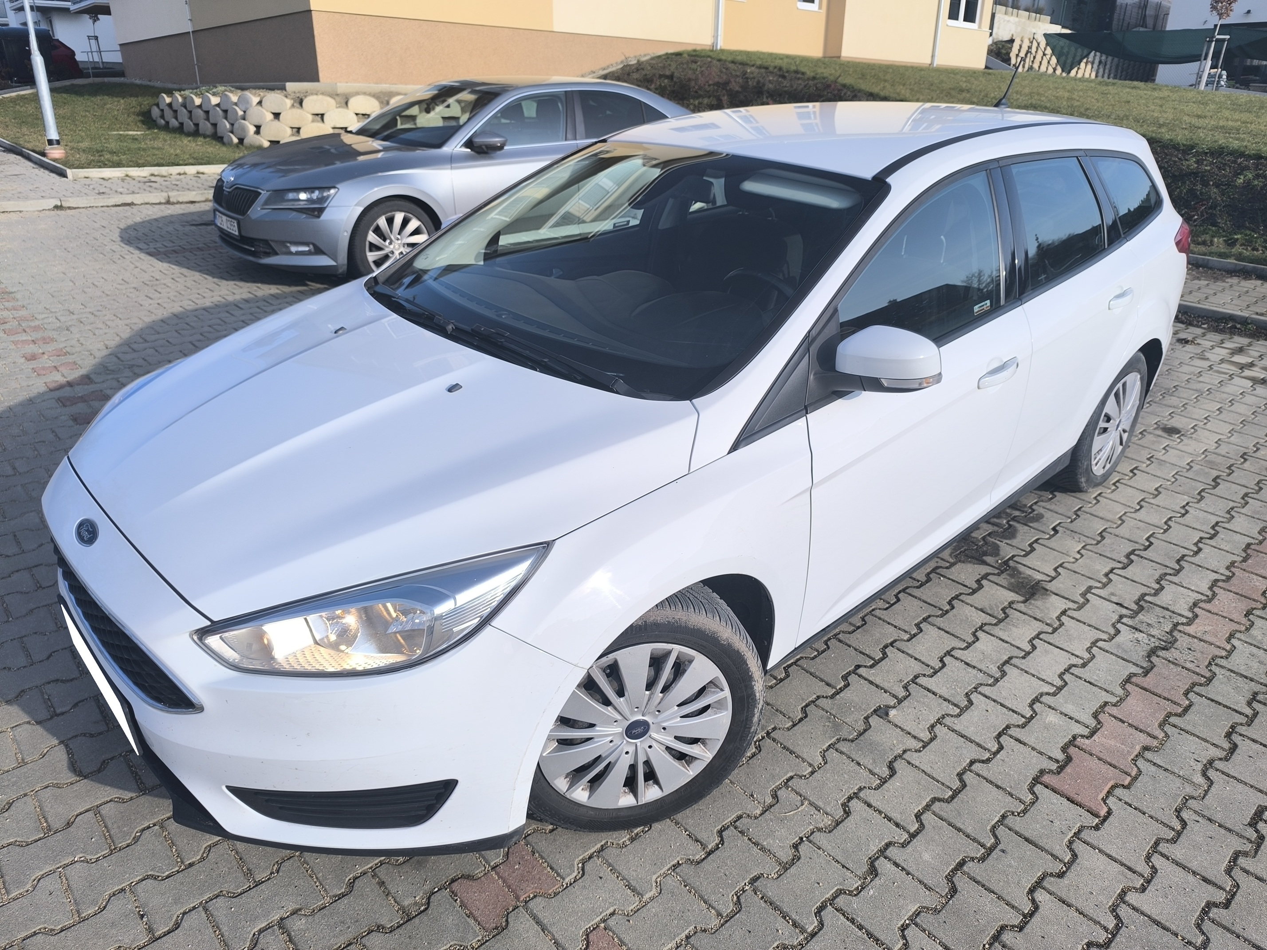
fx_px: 842
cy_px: 475
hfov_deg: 73.9
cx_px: 634
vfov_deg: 58.9
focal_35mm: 23
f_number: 1.65
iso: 50
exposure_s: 1/927
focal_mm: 6.14
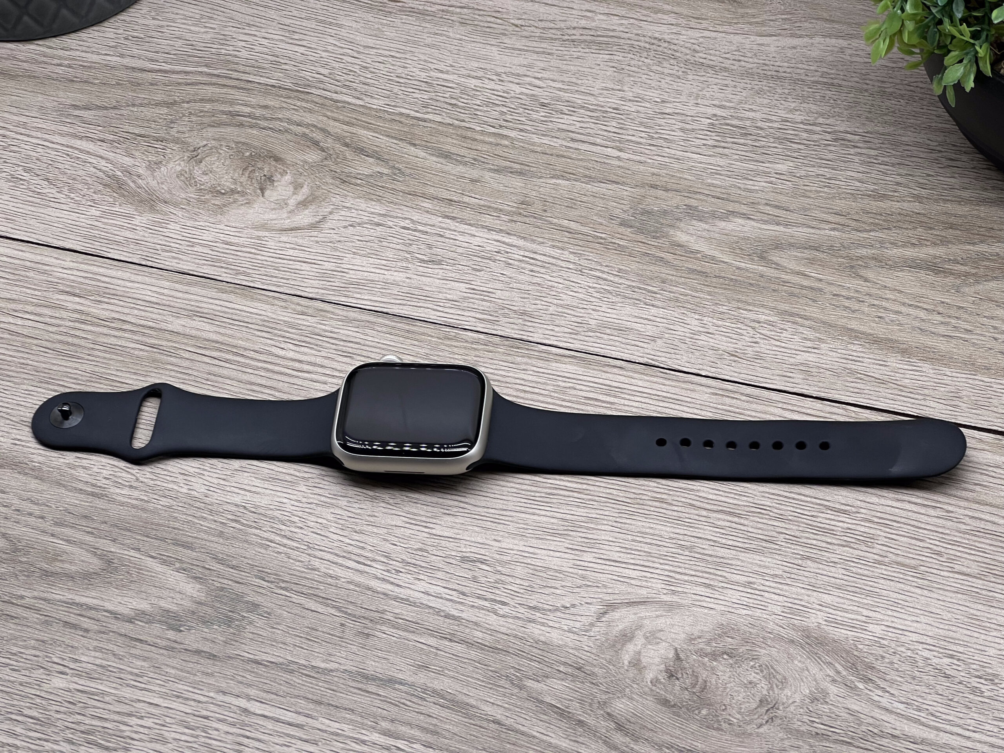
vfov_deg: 19.1
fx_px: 2233
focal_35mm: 77
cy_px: 376
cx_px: 502
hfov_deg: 25.3
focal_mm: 9
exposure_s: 1/100
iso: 50
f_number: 2.8
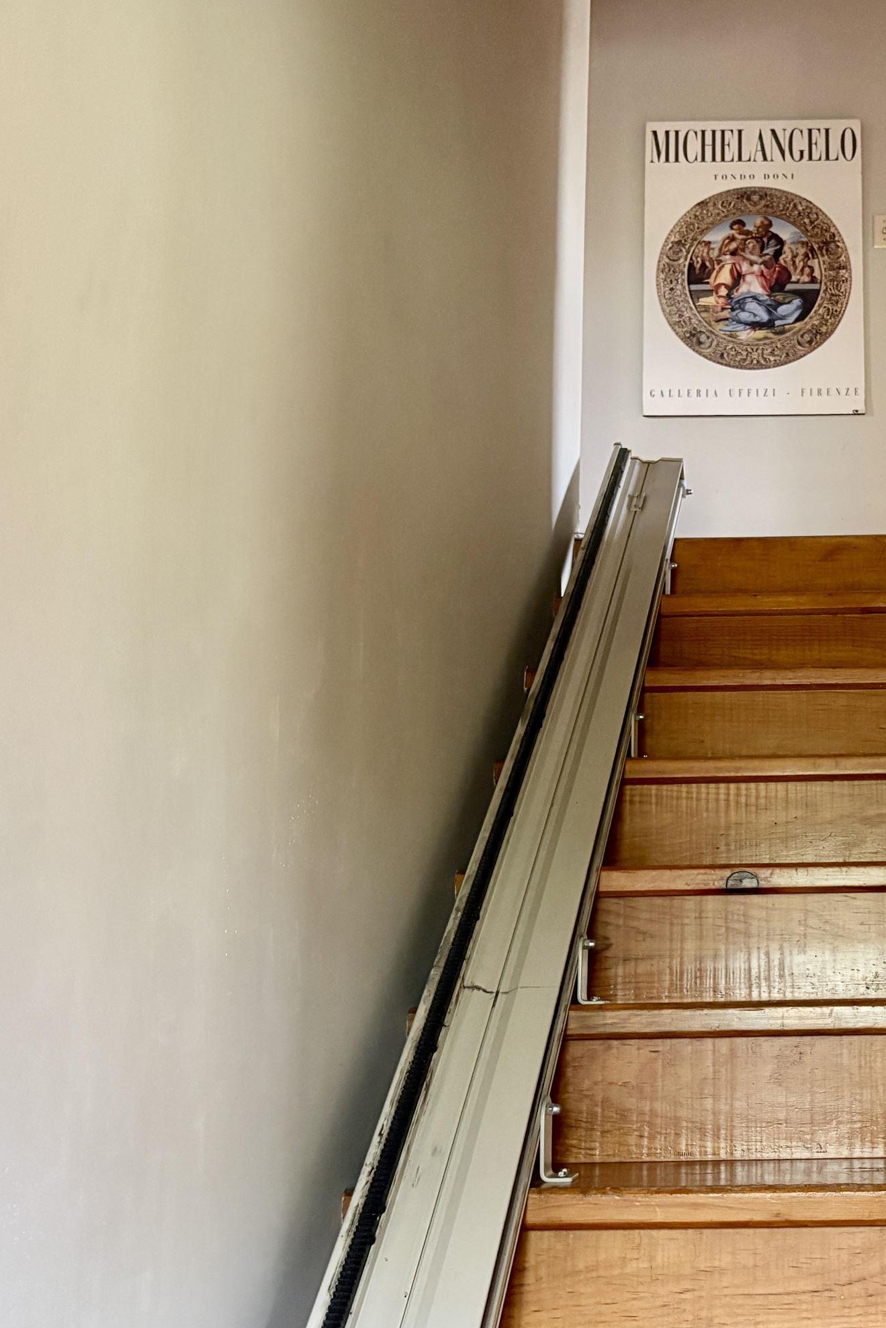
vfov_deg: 46.4
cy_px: 670
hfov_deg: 30.2
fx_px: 1550
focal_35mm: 42
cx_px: 832
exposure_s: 1/60
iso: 500
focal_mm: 5.96
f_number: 1.6
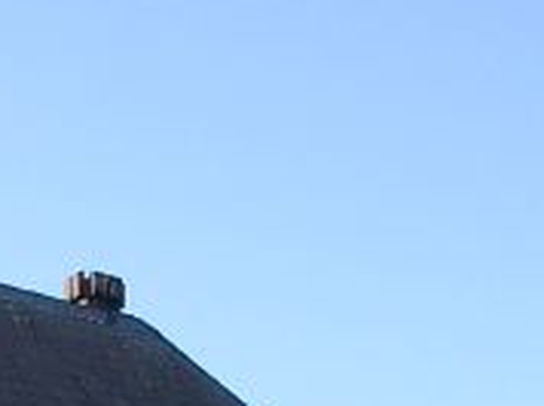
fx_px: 2401
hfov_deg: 12.7
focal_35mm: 153
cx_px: -37
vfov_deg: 9.2
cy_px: 775
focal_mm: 7.13
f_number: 4
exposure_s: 1/263
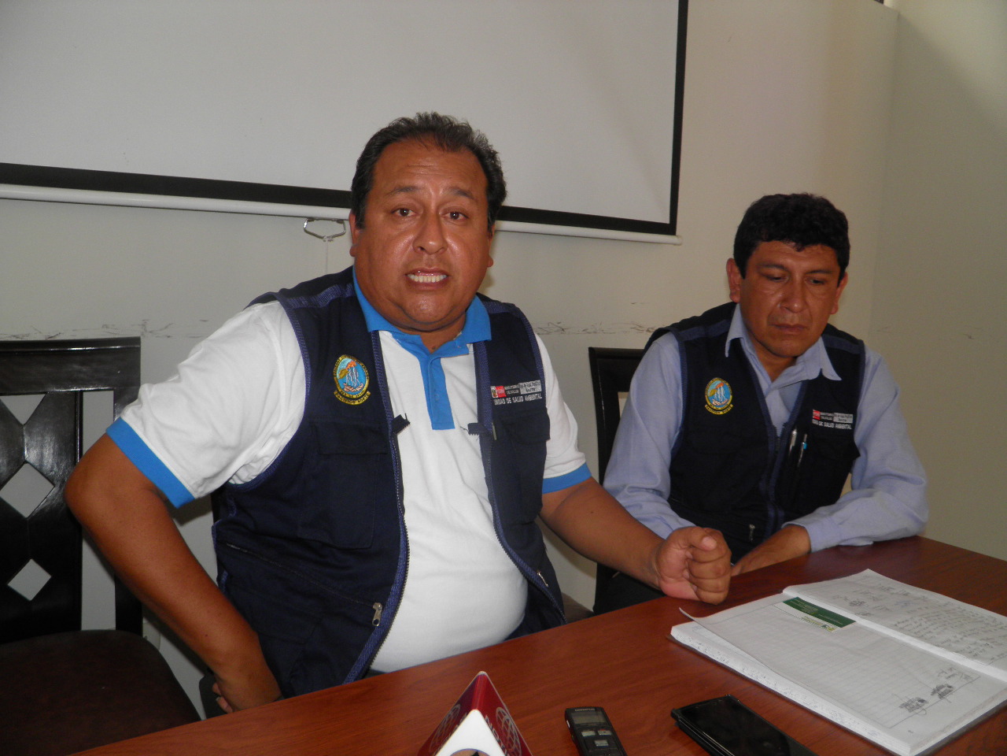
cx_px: 504
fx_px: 815
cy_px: 378
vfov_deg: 49.7
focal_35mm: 28
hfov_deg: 63.4
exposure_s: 1/30
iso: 100
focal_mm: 4.9
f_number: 2.8
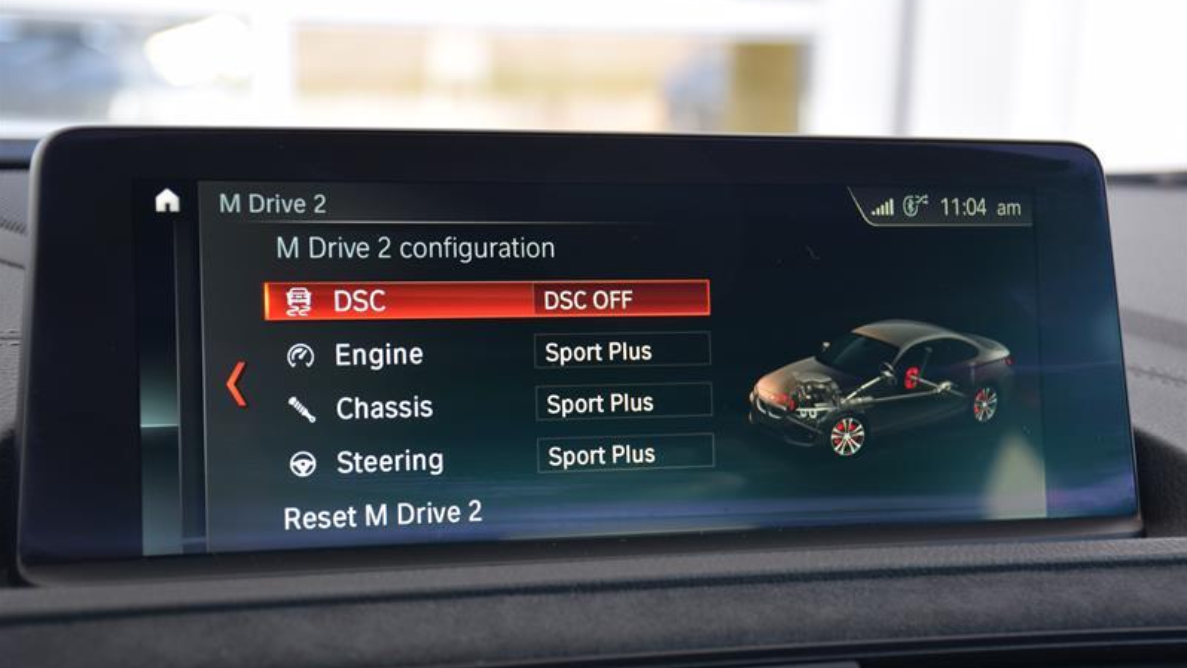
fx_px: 1983
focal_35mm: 63
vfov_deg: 19.1
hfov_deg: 33.3
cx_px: 594
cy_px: 356
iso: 400
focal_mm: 40
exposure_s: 1/80
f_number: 4.5
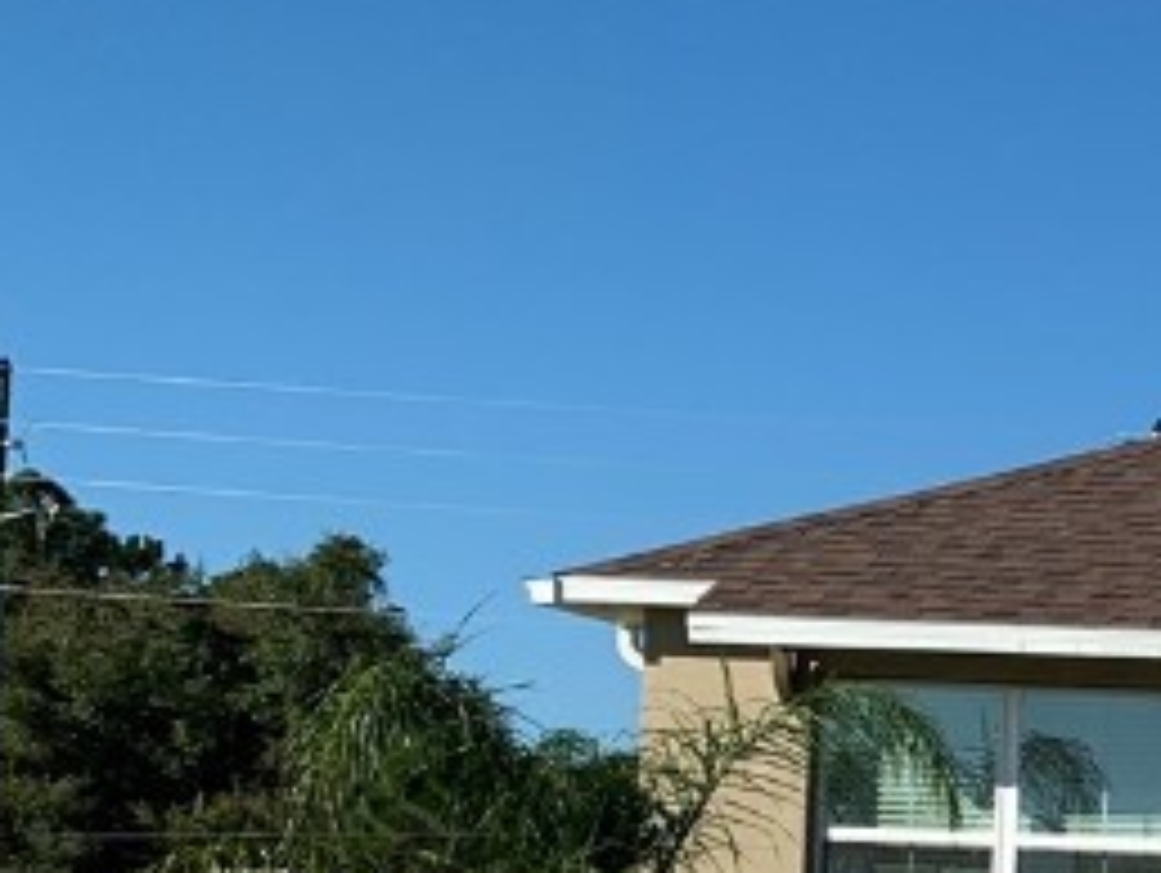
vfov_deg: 14.0
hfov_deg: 15.8
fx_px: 3458
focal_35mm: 103
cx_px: 2192
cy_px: 1012
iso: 25
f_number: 1.8
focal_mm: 4.25
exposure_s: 1/3521
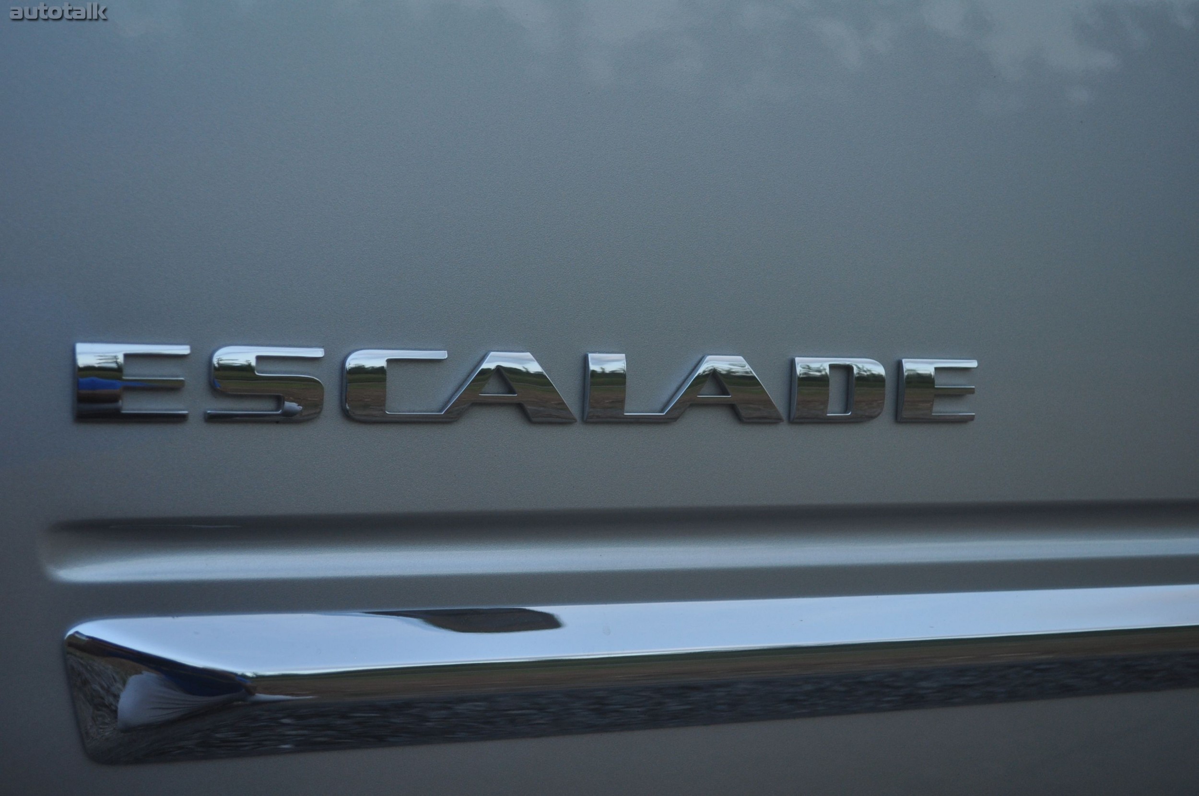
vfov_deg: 28.0
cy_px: 398
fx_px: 1597
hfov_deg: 41.2
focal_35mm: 48
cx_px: 600
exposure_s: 1/60
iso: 400
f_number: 4.8
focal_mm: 32
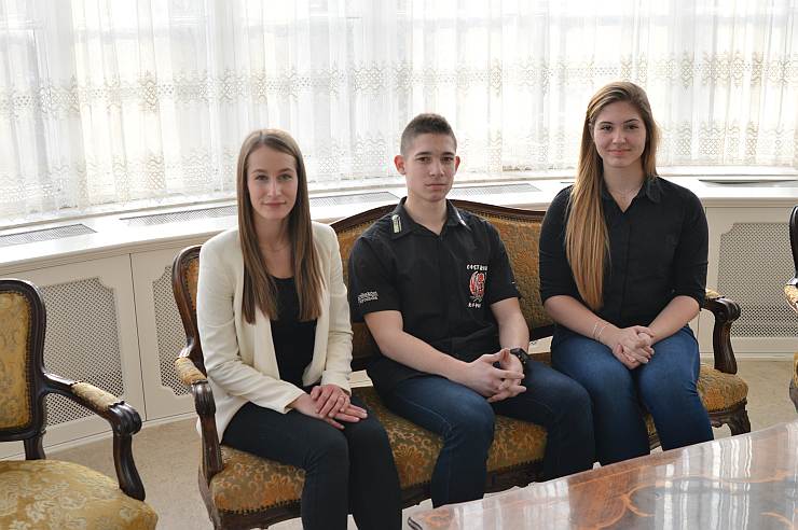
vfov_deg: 31.8
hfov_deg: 46.4
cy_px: 265
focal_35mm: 42
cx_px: 399
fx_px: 930
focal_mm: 28
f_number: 4.5
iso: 400
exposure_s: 1/80
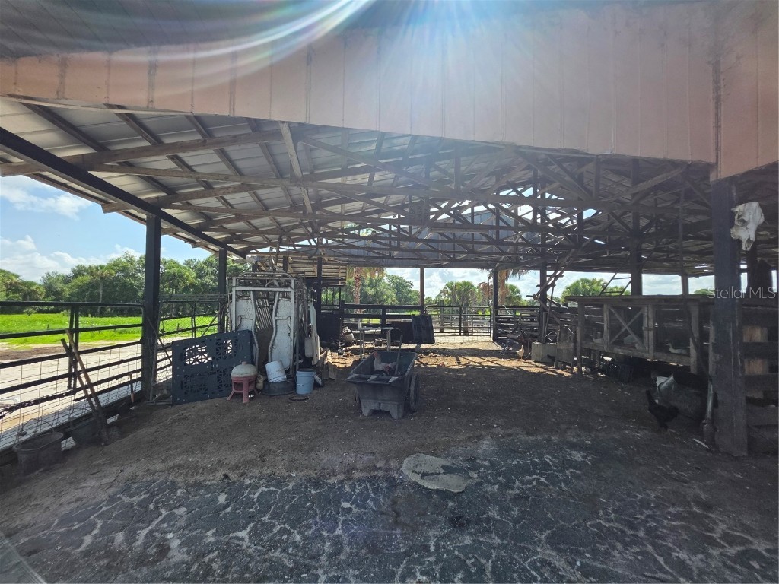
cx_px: 390
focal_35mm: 13
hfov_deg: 106.2
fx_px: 293
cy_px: 292
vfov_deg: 89.9
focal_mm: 2.2
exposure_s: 1/1022
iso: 40
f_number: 1.9
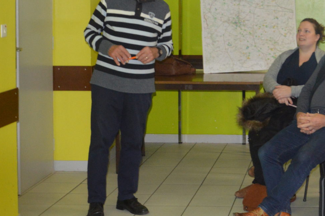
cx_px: 335
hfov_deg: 22.6
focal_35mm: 86
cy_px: 24
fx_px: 776
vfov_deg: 15.7
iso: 1250
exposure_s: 1/60
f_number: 3.8
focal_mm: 22
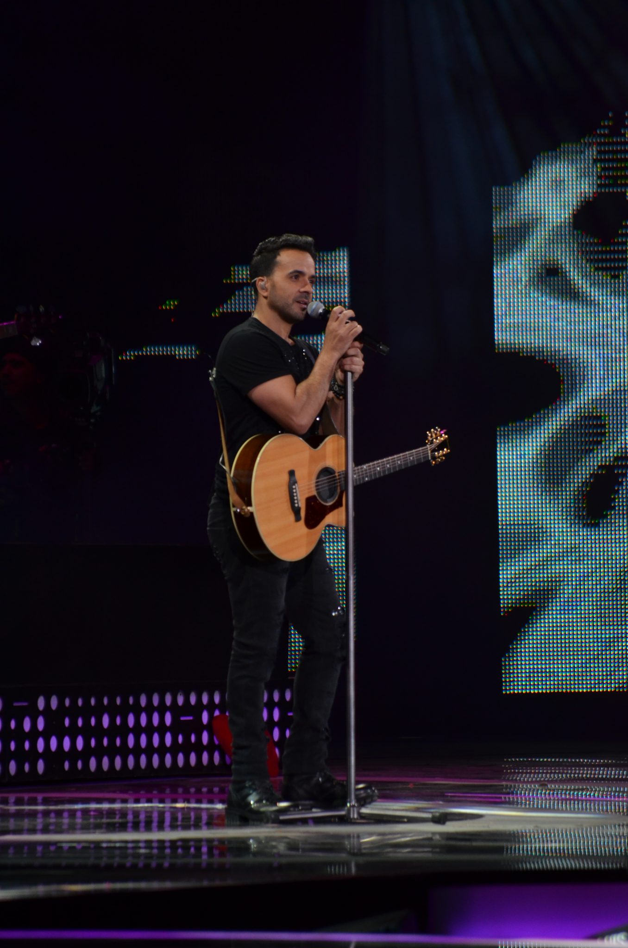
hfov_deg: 4.6
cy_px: 474
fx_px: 7887
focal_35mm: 300
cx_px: 314
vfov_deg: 6.9
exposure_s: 1/125
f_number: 5.6
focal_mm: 200
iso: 800
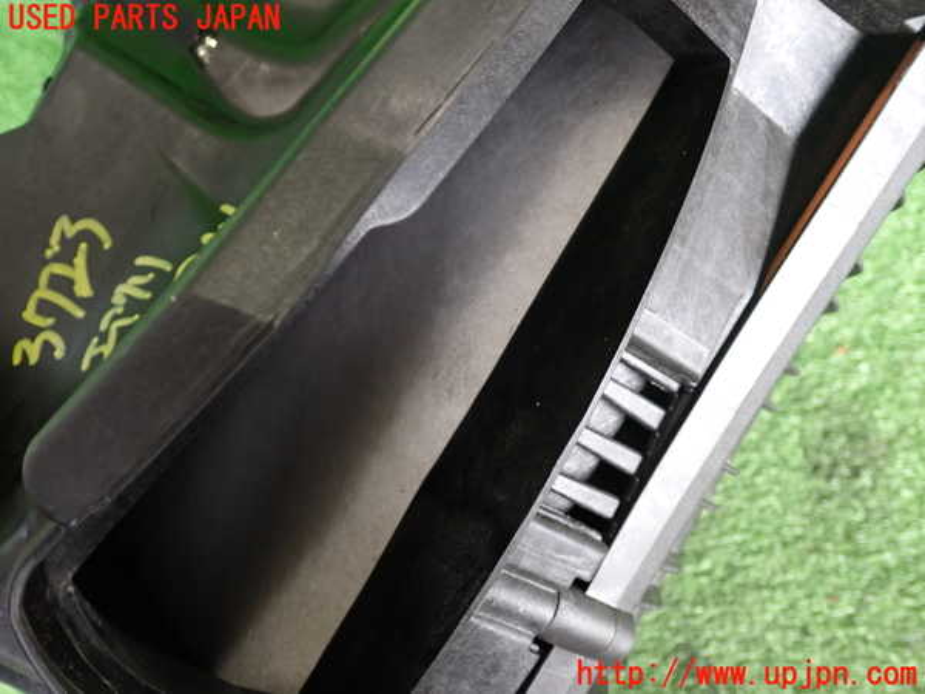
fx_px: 962
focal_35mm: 36
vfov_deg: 39.7
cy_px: 347
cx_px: 462
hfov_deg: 51.4
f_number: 2.5
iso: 250
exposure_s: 1/40
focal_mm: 6.37
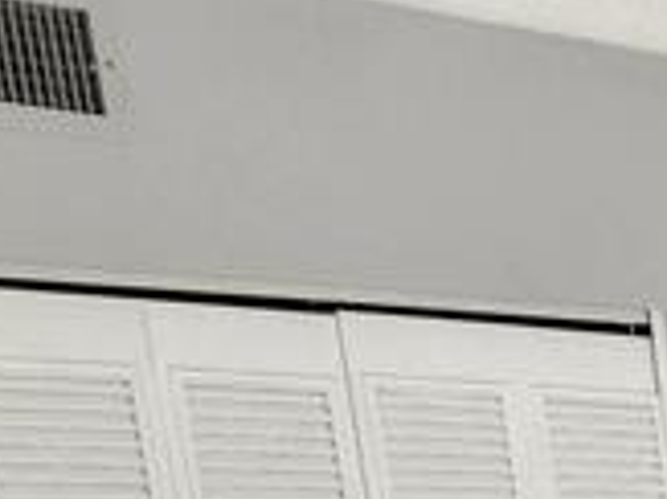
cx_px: 1346
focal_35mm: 113
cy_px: 1129
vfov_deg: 11.3
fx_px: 2176
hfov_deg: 14.4
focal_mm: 6.4
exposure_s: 1/120
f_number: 1.8
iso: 200
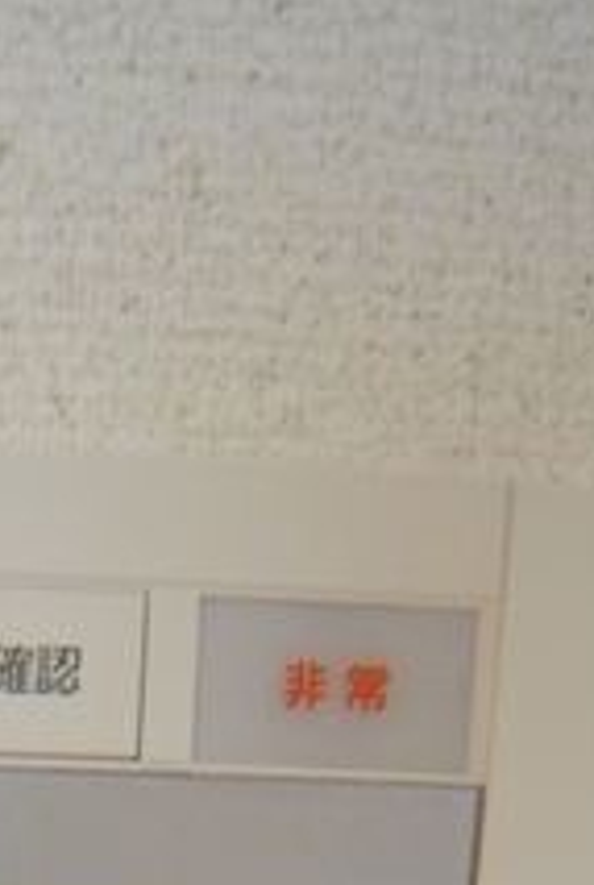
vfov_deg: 29.9
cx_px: -120
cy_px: 1321
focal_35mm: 36
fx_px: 887
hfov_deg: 31.1
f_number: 4.5
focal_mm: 8
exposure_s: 1/30
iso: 1600
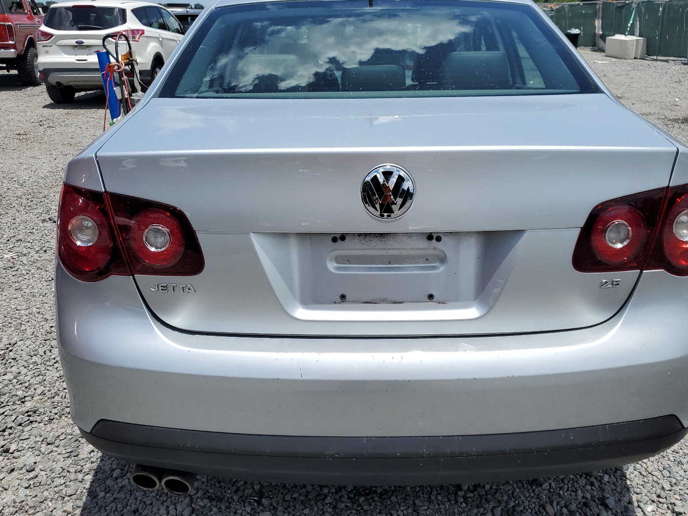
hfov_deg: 59.9
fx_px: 596
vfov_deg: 46.8
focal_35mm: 30
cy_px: 239
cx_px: 368
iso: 50
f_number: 1.5
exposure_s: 1/5000
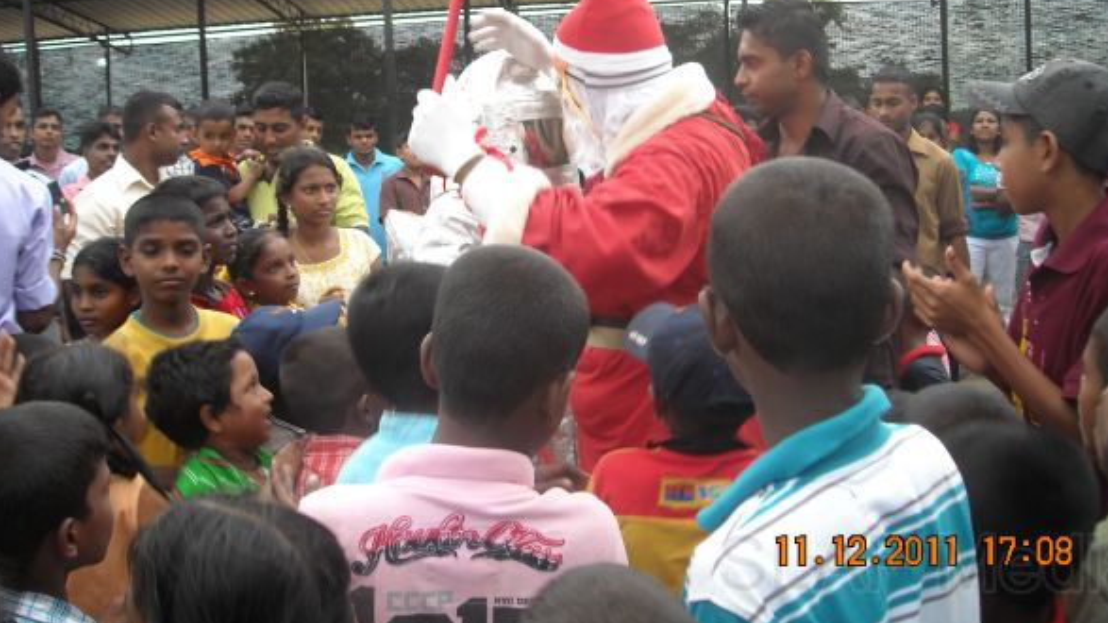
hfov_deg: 51.6
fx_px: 1146
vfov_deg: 30.2
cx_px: 555
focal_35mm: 39
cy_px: 215
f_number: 2.8
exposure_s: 1/60
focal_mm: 5.7
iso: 104
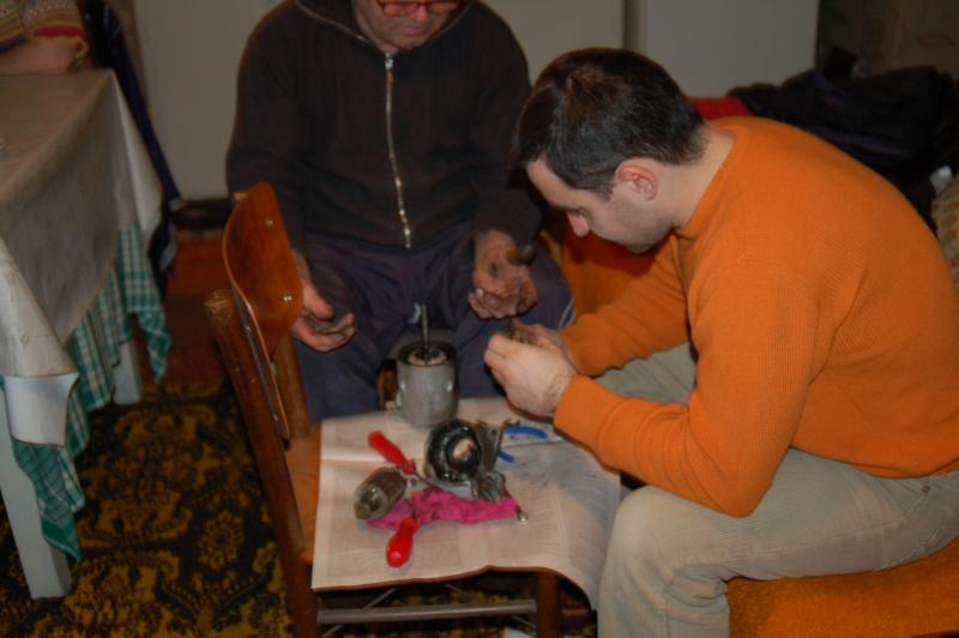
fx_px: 1118
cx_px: 480
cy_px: 319
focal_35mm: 42
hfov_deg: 46.4
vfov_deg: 31.8
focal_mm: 28
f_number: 3.3
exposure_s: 1/60
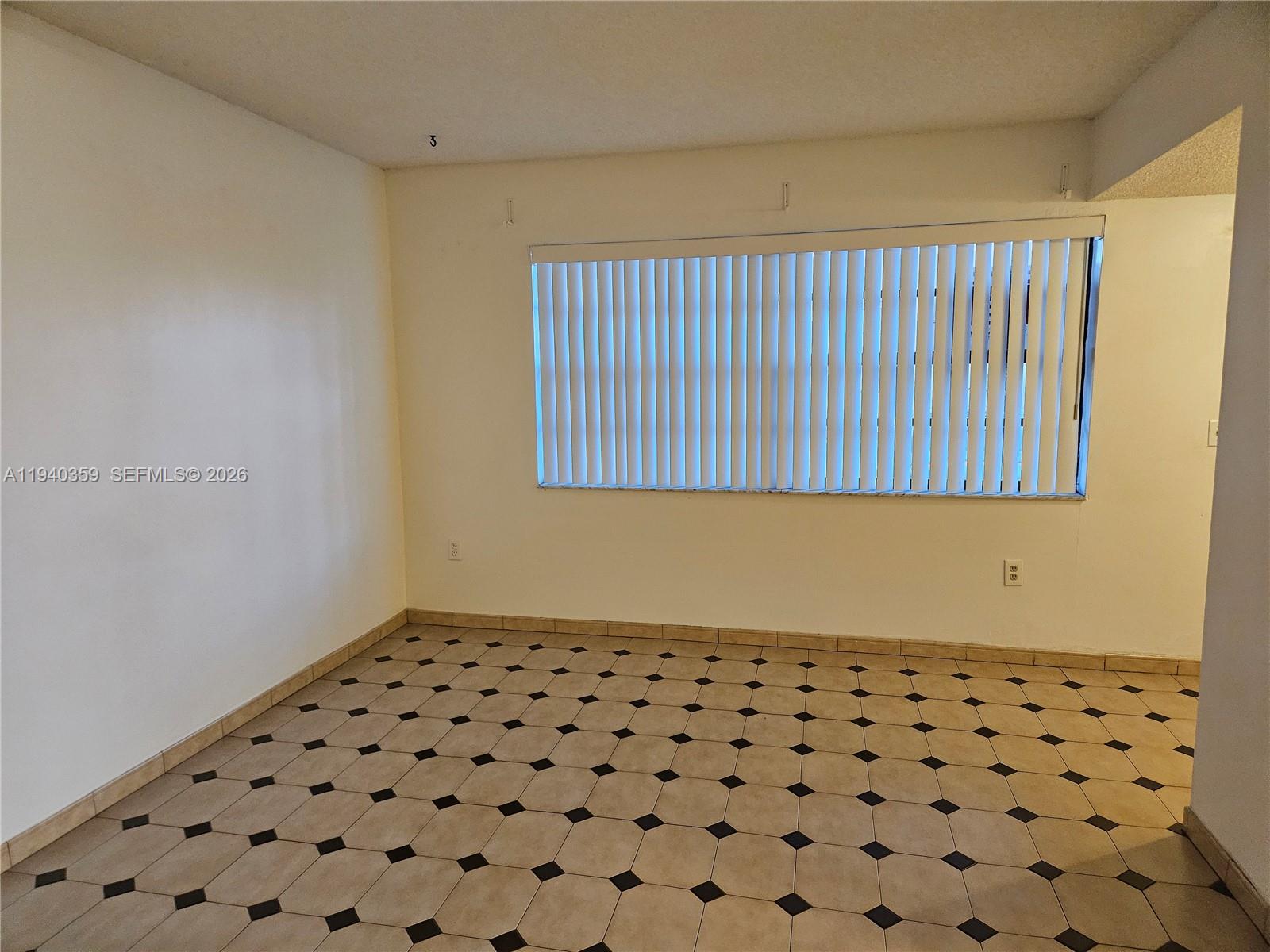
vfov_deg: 58.9
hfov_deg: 73.9
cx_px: 635
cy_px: 476
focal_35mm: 23
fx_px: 844
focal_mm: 5.4
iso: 1000
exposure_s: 1/120
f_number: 1.8
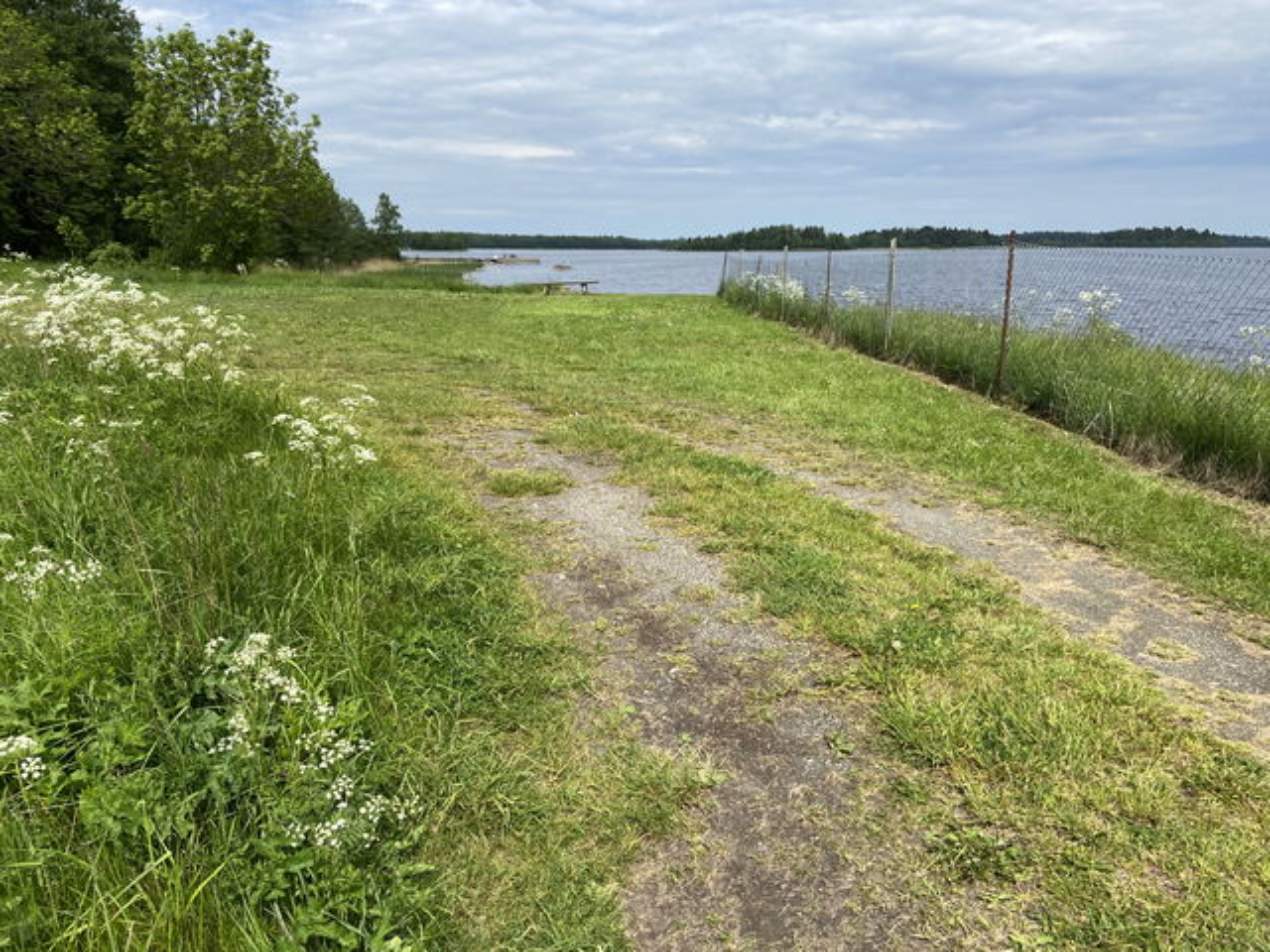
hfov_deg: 67.3
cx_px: 635
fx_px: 954
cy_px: 476
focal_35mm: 26
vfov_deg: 53.1
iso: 32
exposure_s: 1/3205
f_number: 1.8
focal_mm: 4.25
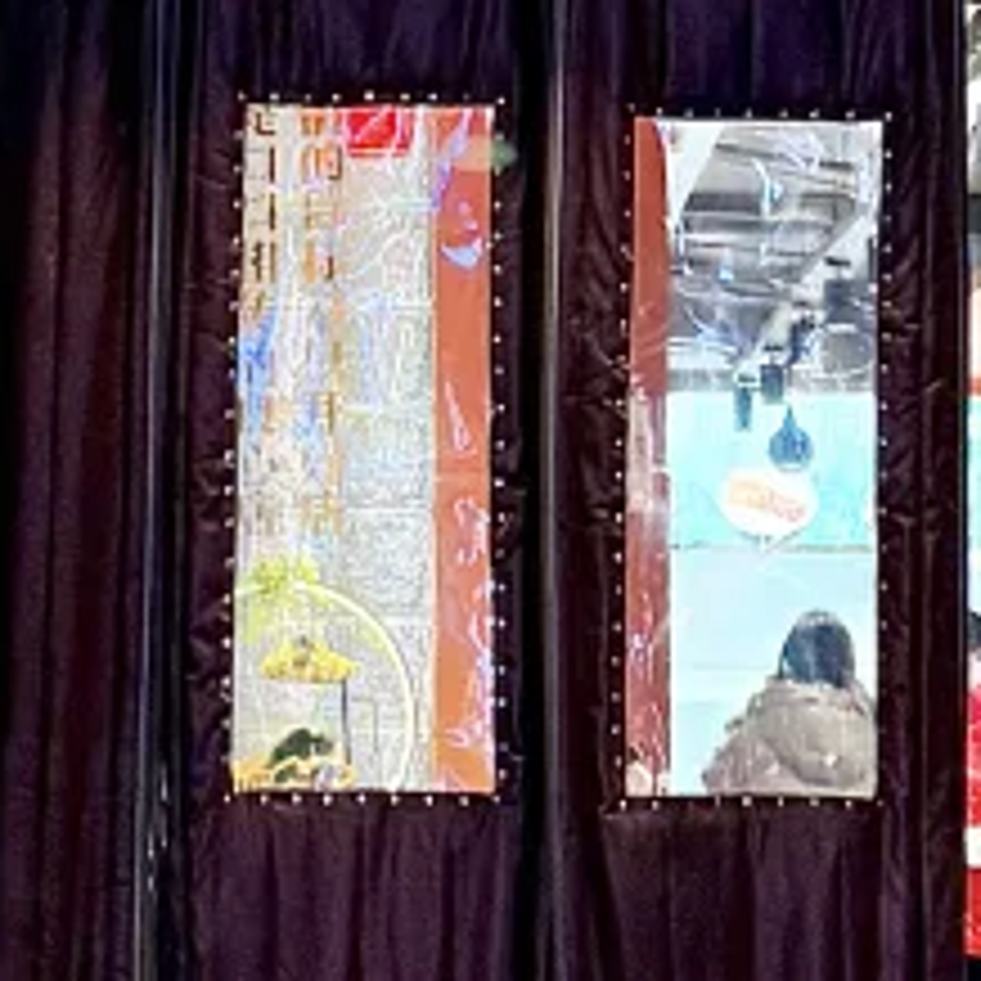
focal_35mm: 140
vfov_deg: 11.8
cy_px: -616
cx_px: 495
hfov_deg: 12.5
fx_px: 4489
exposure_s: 1/100
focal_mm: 6.76
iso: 250
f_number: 1.78
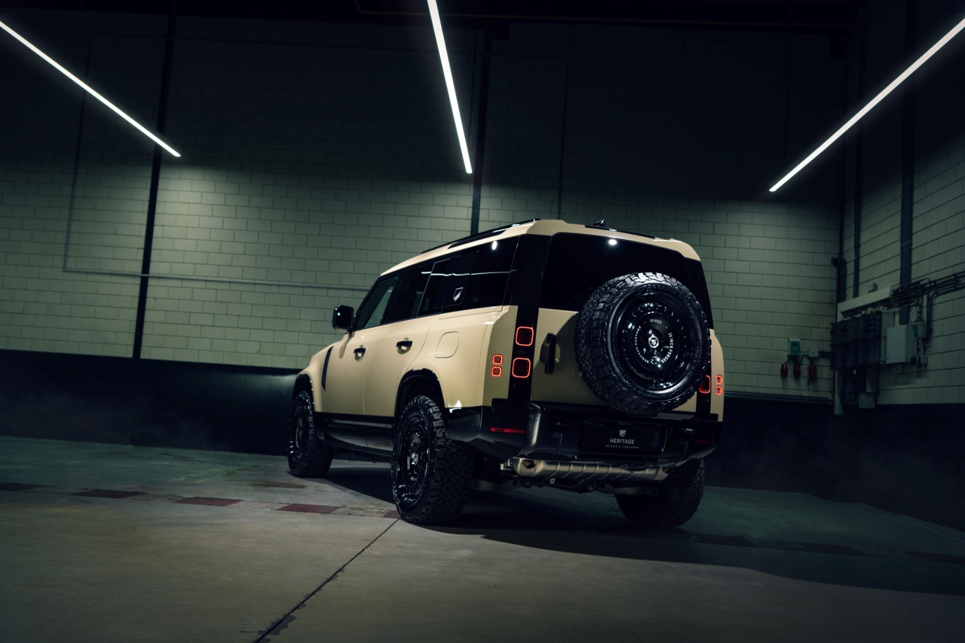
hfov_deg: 55.8
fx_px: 911
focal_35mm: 34
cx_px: 482
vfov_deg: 38.8
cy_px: 322
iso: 31
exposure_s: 1/10
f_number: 5
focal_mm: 34
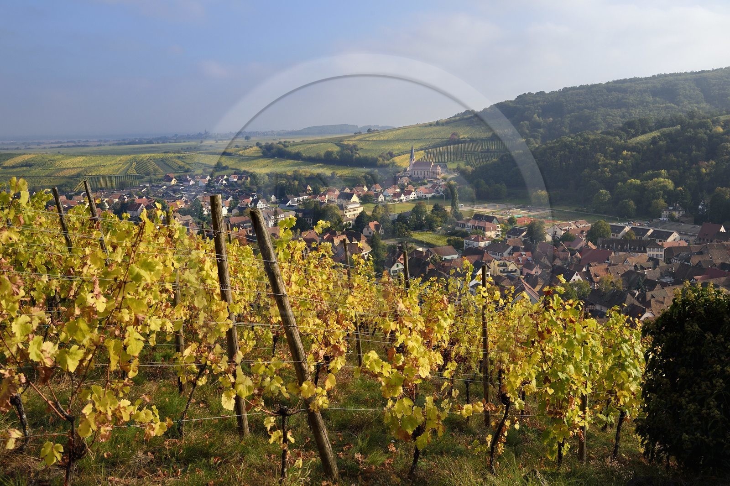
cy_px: 243
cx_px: 365
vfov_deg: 38.8
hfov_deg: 55.8
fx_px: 689
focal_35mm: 34
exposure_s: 1/800
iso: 400
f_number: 10
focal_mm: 34
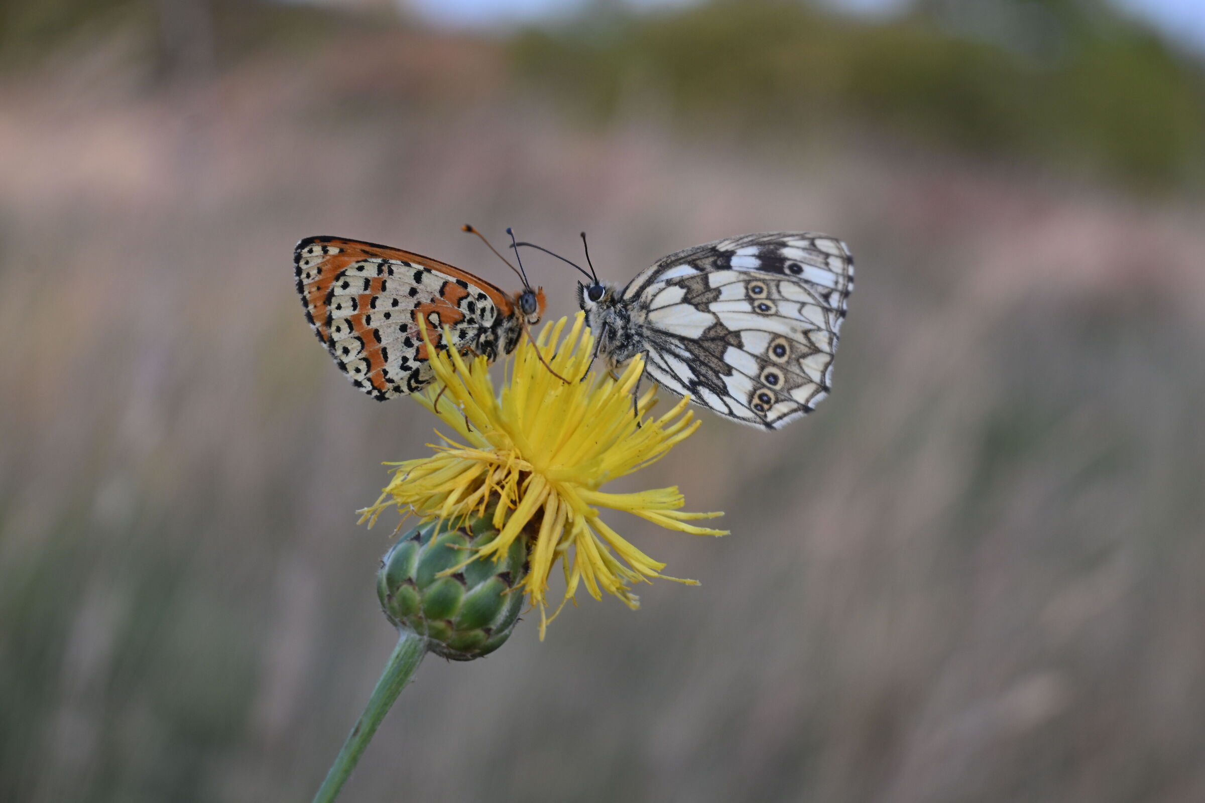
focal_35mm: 75
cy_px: 402
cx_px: 602
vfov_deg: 18.2
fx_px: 2510
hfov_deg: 27.0
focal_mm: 50
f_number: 6.3
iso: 180
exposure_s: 1/125
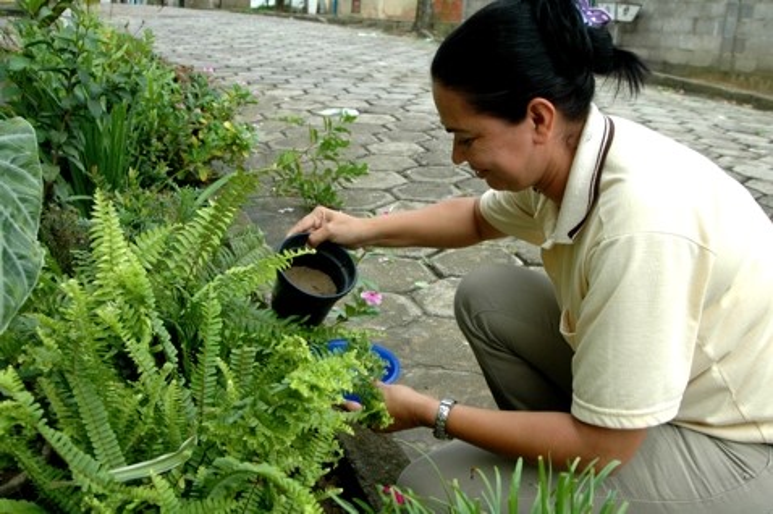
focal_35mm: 36
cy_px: 257
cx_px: 386
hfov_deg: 53.2
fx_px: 772
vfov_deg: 36.8
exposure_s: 1/320
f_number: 9
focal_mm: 24
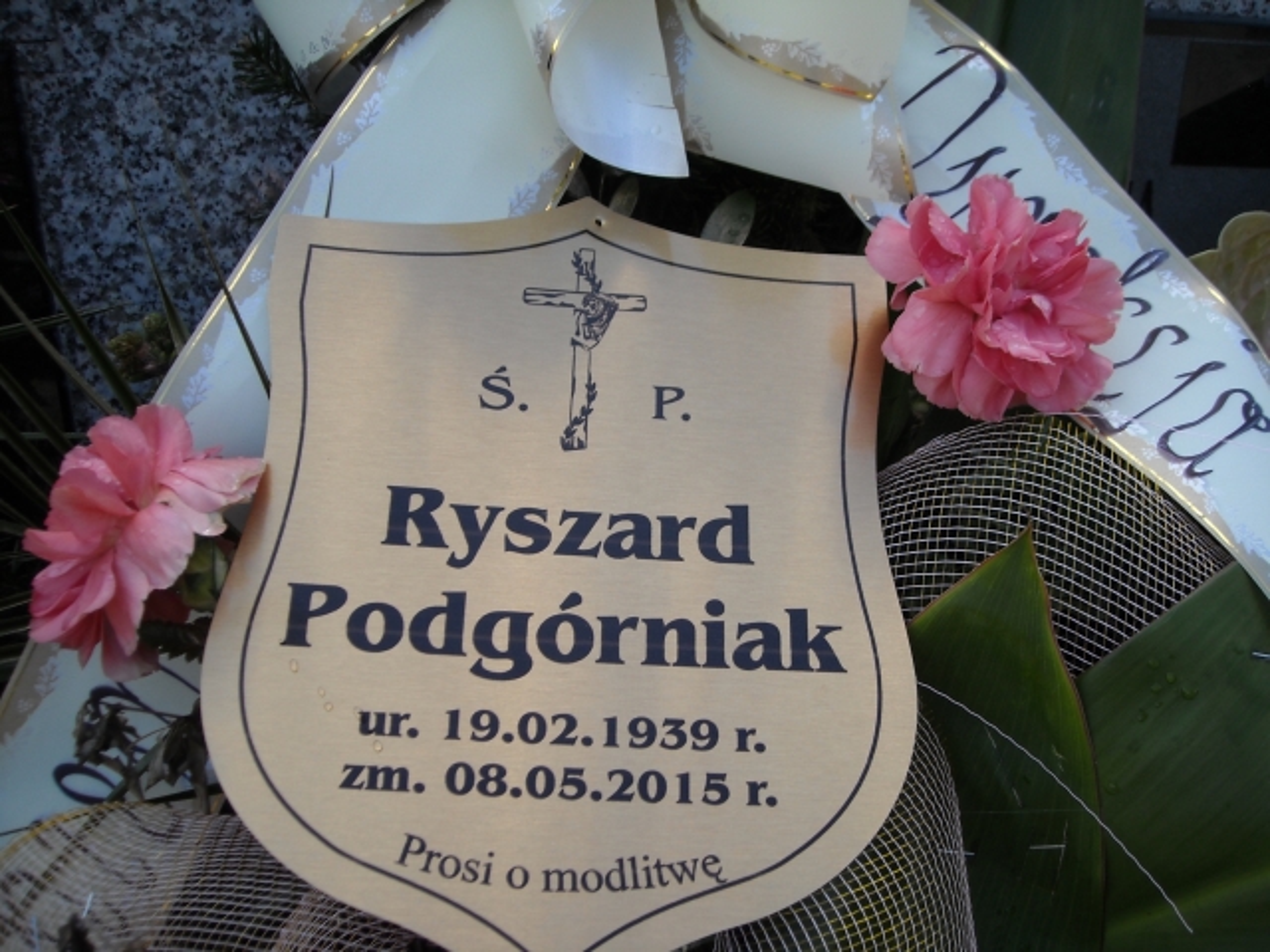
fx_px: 1284
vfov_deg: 40.7
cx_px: 635
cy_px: 476
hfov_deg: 52.6
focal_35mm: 35
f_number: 2.8
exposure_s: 1/402
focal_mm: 5.7
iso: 64
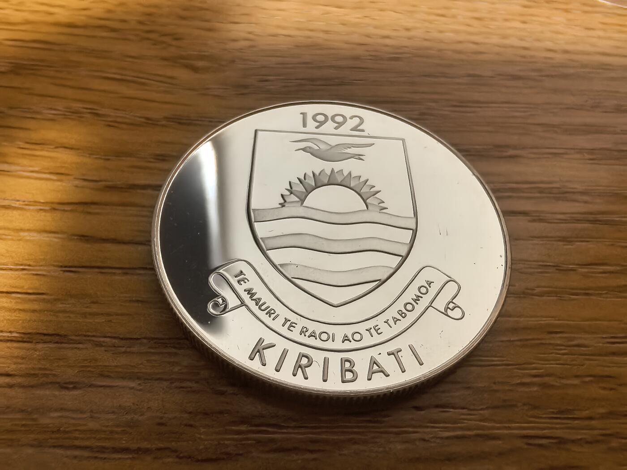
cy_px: 235
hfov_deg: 71.6
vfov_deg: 56.8
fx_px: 435
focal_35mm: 24
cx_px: 314
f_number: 2.2
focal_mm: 1.68
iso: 500
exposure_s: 1/25
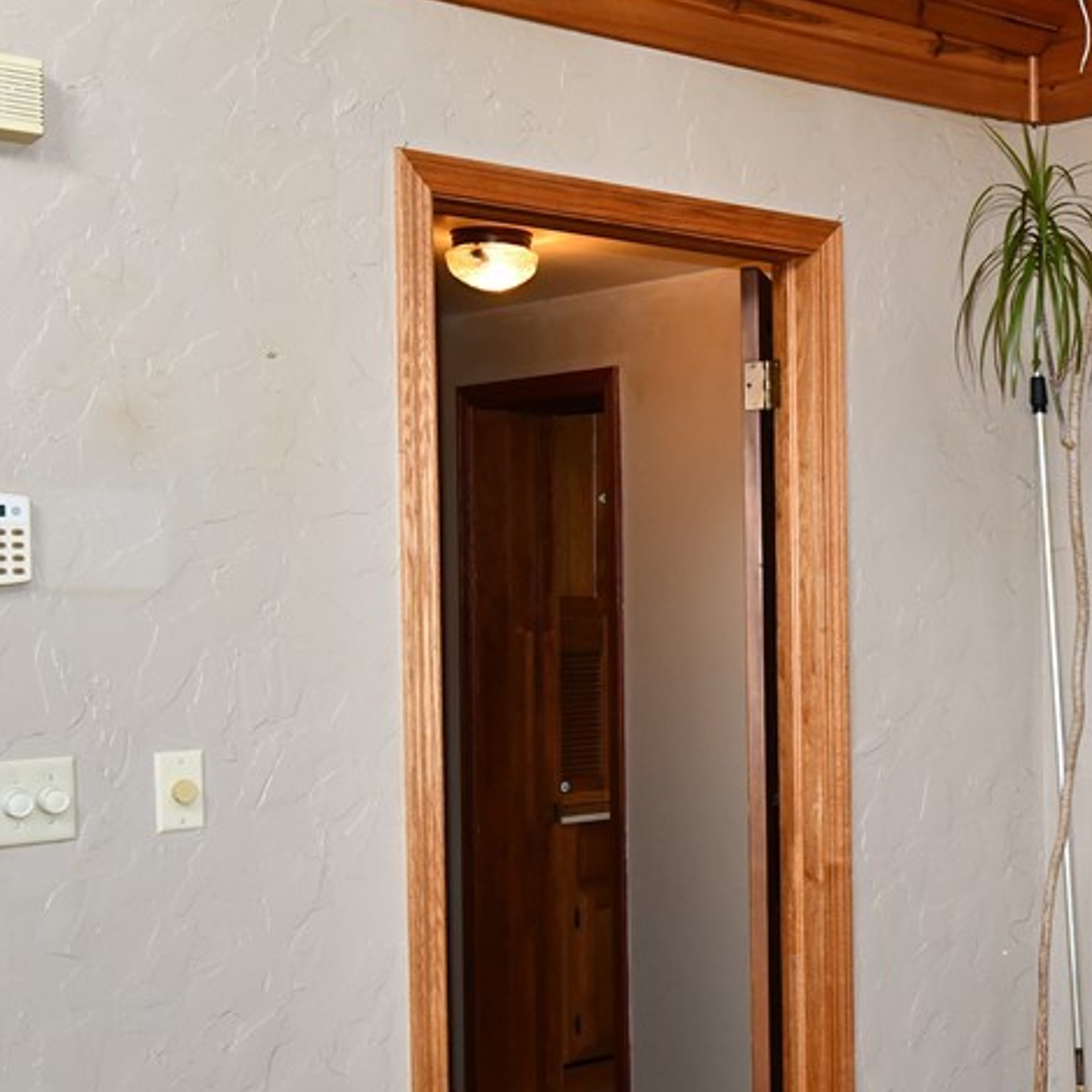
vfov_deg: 29.1
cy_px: 605
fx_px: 2106
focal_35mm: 59
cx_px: 1073
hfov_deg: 27.5
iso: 800
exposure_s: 1/60
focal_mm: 20
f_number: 5.6
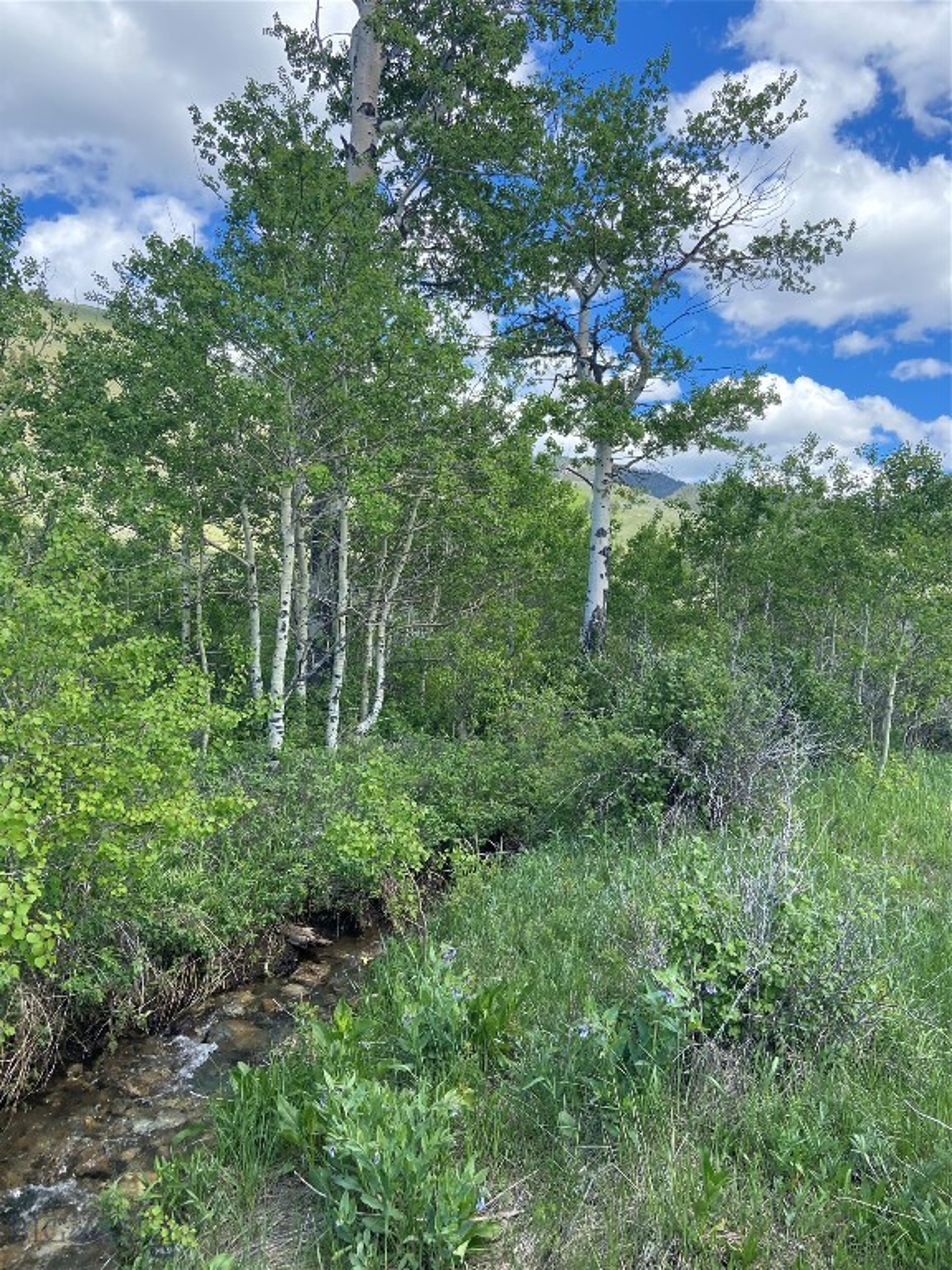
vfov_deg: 67.3
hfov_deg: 53.1
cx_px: 476
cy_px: 635
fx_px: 953
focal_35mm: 26
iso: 32
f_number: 1.8
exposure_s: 1/793
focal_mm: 4.25
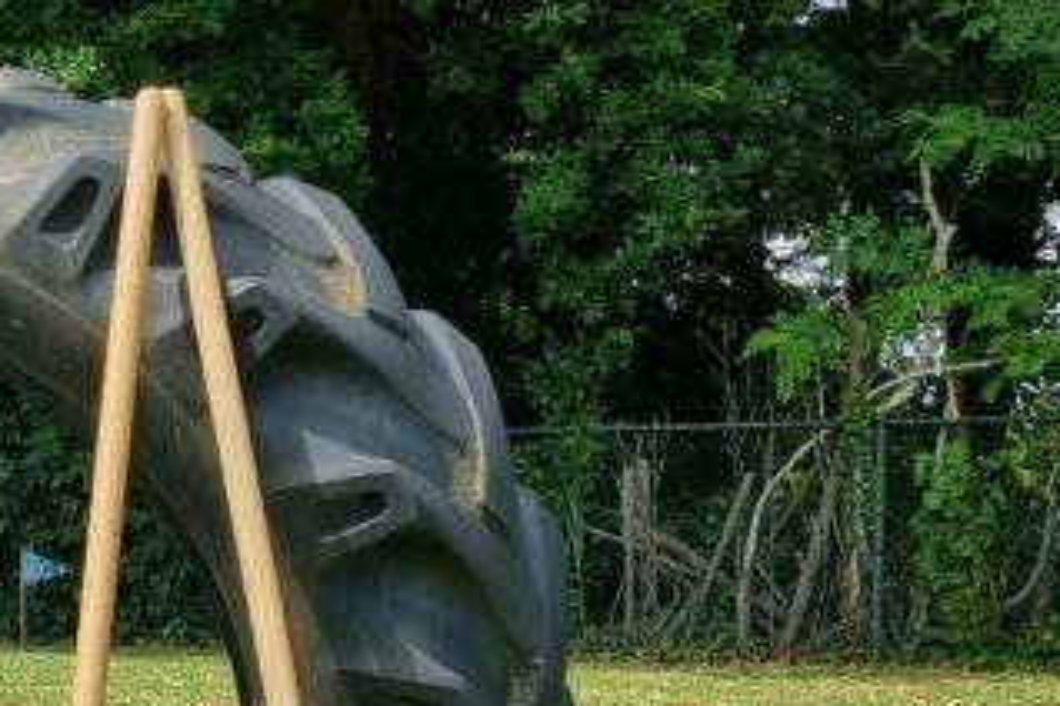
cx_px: -507
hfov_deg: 20.3
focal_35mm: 87
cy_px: 639
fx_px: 2561
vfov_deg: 15.5
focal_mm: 5.4
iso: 50
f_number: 1.8
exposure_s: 1/2500
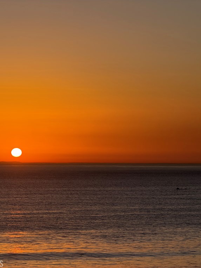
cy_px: 134
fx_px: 1037
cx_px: 22
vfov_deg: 14.7
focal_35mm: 134
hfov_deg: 11.0
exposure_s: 1/638
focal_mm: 16.89
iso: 25
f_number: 2.8
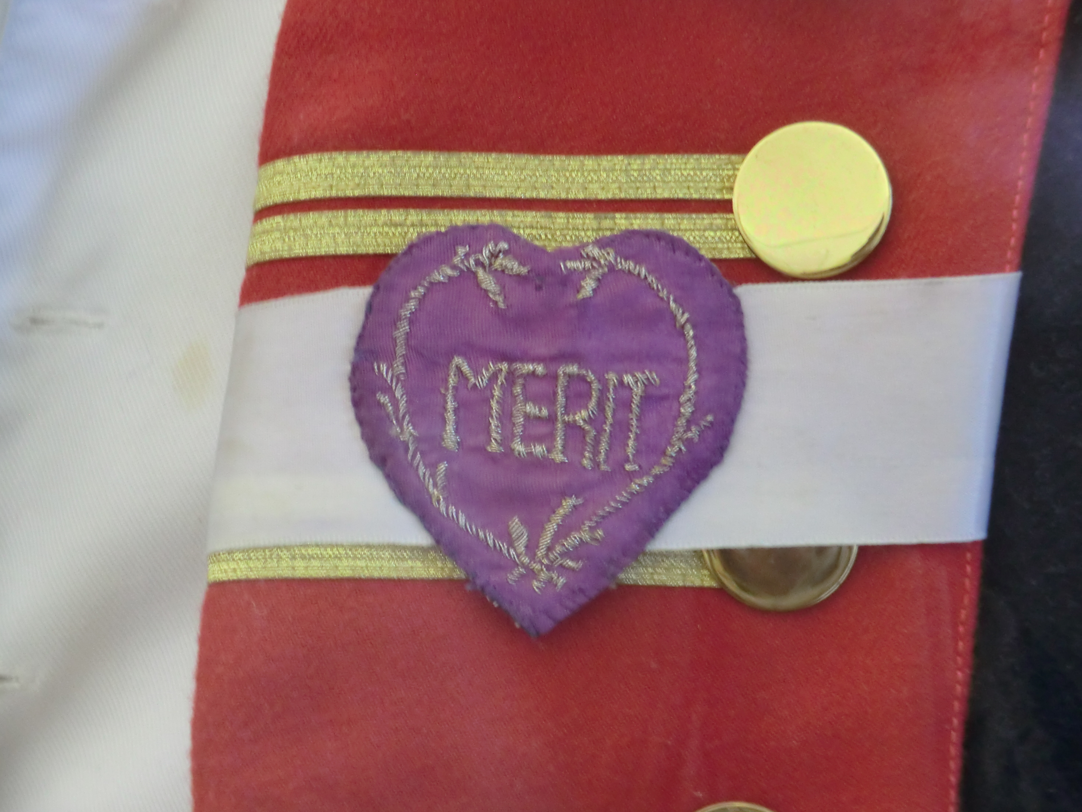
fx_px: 2782
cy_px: 406
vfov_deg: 16.6
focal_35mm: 89
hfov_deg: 22.0
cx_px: 541
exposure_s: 1/10
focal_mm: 16
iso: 400
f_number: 4.8
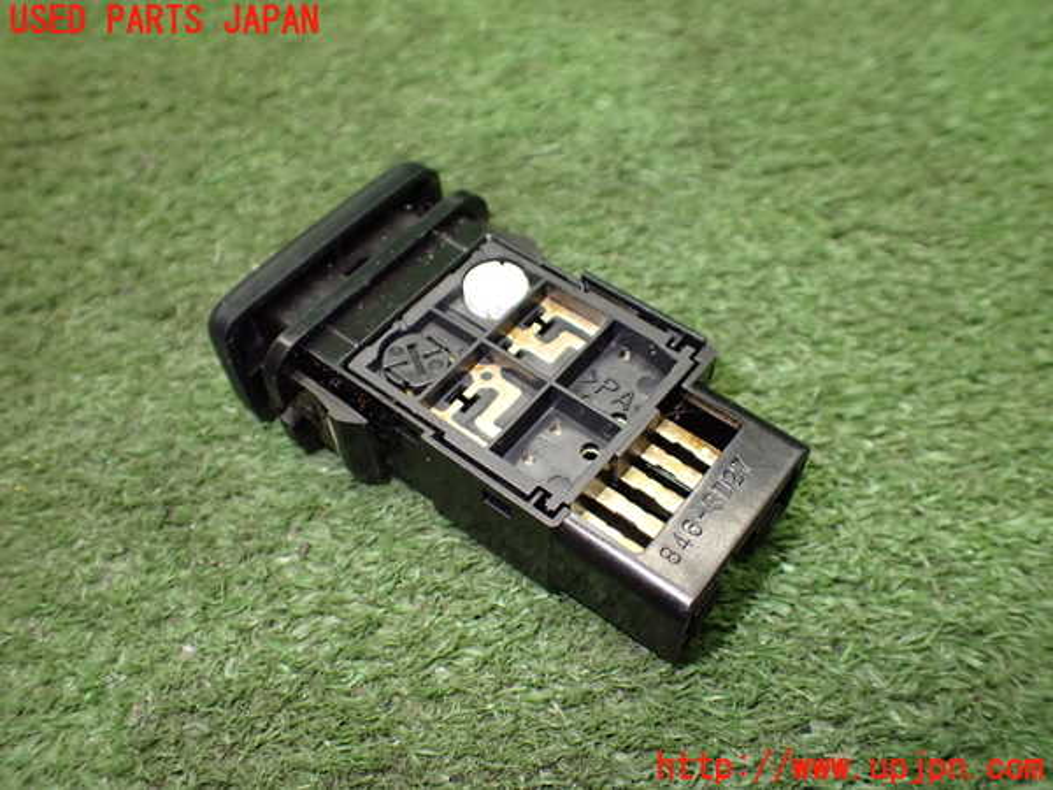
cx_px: 526
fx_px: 913
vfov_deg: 46.8
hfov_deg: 60.0
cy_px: 395
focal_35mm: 30
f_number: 2.3
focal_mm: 5.4
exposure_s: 1/125
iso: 640
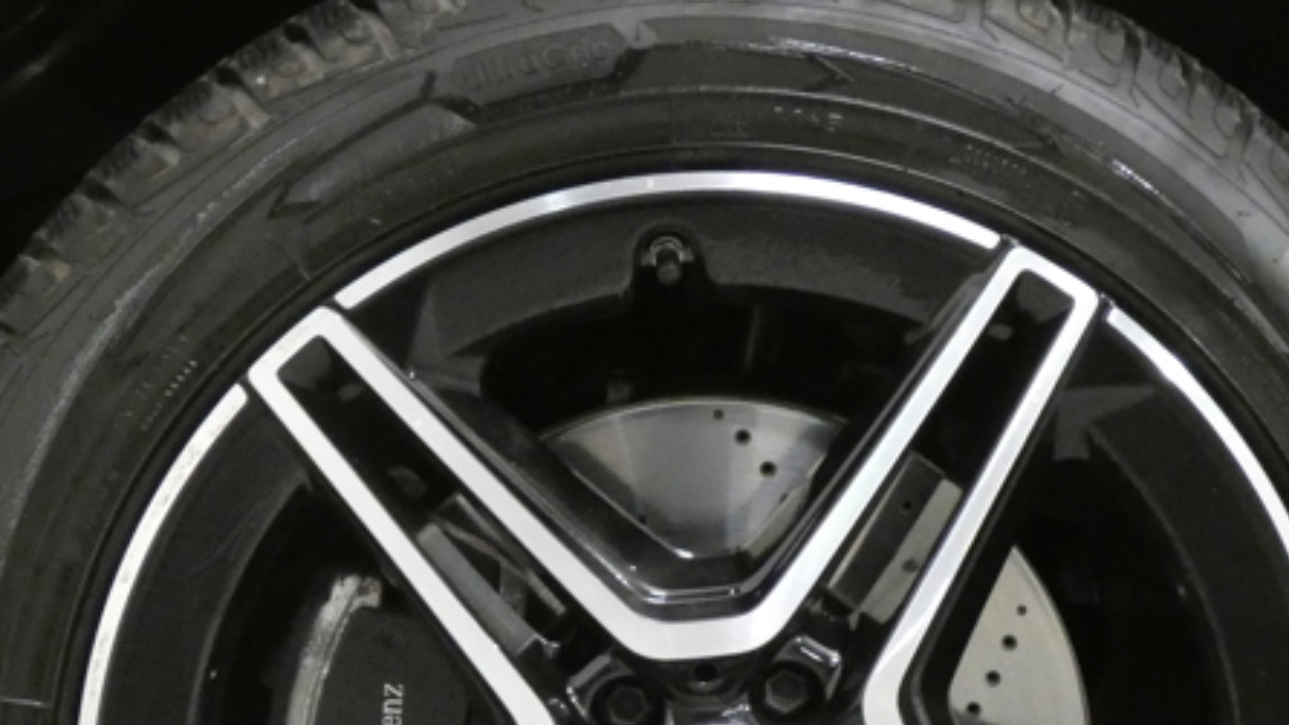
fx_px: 2871
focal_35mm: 84
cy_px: 771
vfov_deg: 14.1
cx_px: 705
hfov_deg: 25.3
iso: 1600
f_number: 3.7
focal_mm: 7.8
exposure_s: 1/25
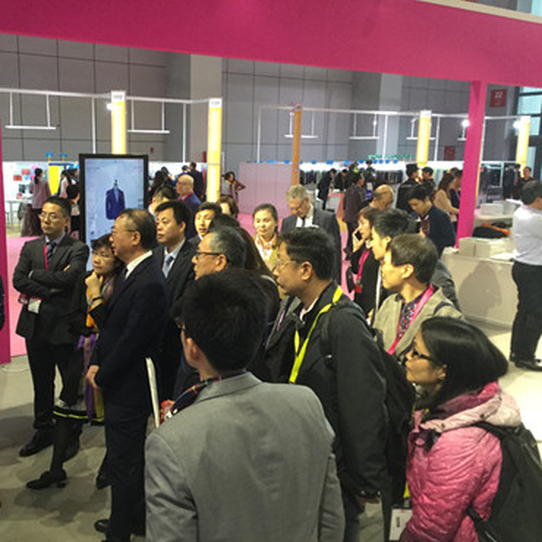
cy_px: 273
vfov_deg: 44.9
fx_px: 655
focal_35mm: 37
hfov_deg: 44.4
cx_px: 189
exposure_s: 1/33
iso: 100
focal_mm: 3.3
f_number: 2.4
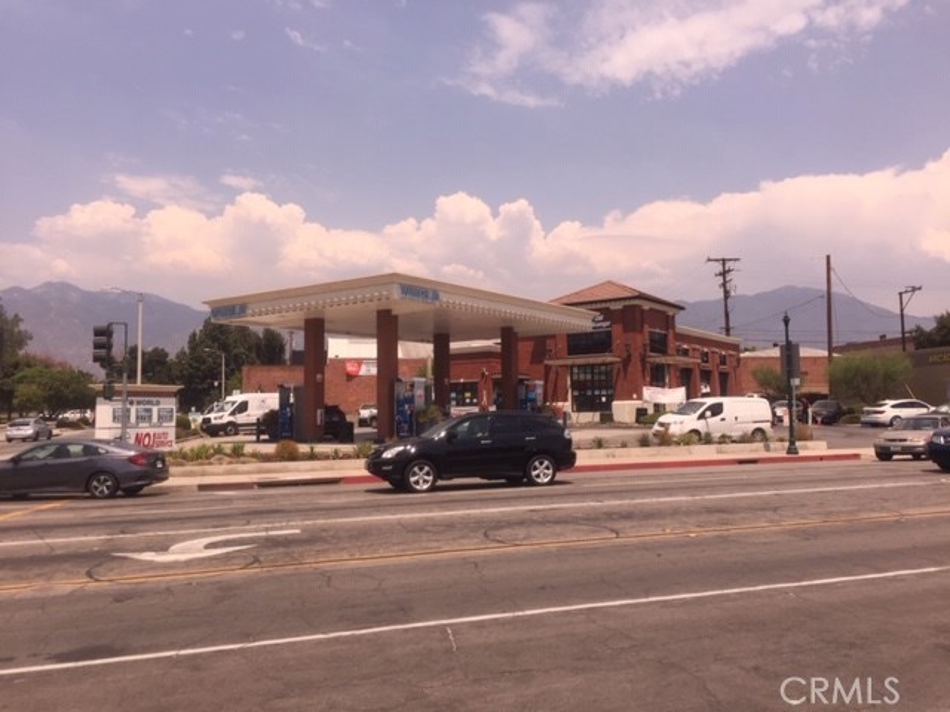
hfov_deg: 61.7
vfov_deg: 48.2
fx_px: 796
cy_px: 356
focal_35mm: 29
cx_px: 475
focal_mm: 4.15
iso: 32
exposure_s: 1/2475
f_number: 2.2
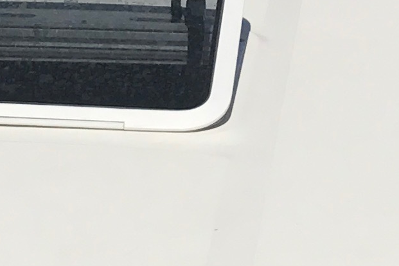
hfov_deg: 10.9
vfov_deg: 7.2
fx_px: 2095
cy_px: -121
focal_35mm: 189
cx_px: 117
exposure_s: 1/8772
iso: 20
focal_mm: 3.99
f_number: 1.8
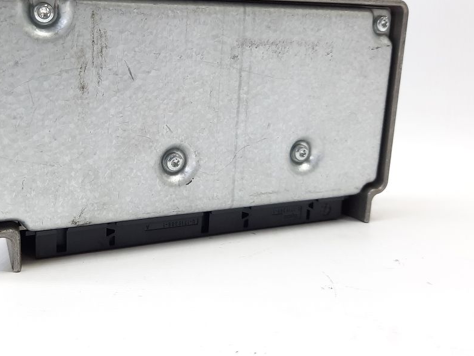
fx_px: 520
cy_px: 116
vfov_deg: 37.3
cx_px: 171
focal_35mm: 38
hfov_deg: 48.4
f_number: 2
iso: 125
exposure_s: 1/60
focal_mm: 4.6
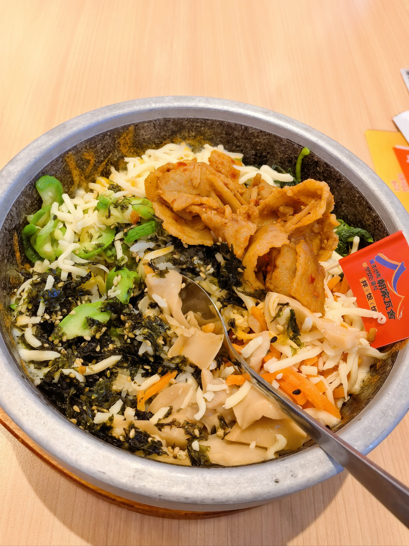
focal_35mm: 27
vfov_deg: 65.3
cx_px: 204
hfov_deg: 51.4
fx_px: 425
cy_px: 273
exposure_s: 1/100
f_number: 2.8
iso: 200
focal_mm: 5.75
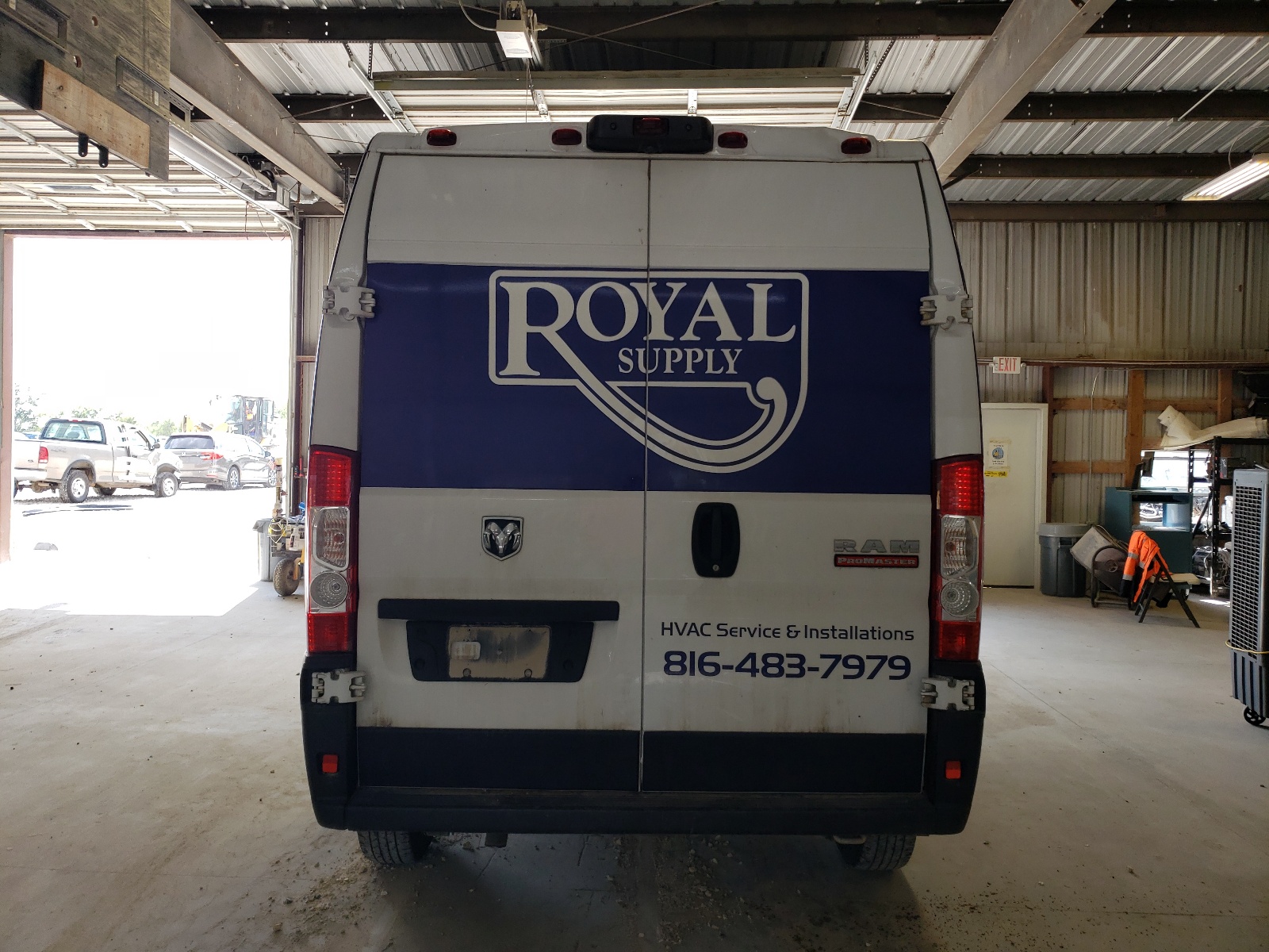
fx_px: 953
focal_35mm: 26
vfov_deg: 53.1
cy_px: 476
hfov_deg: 67.3
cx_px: 634
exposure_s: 1/294
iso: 50
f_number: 1.5
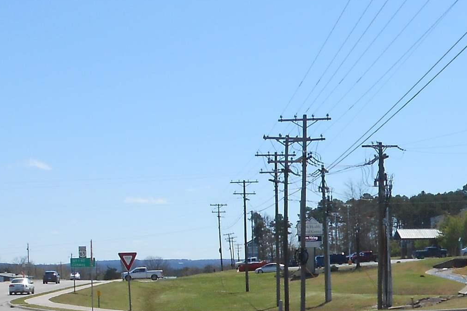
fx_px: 1063
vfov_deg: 16.0
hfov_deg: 24.7
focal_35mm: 82
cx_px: 296
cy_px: 373
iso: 80
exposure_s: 1/1250
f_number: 3.5
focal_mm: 4.6
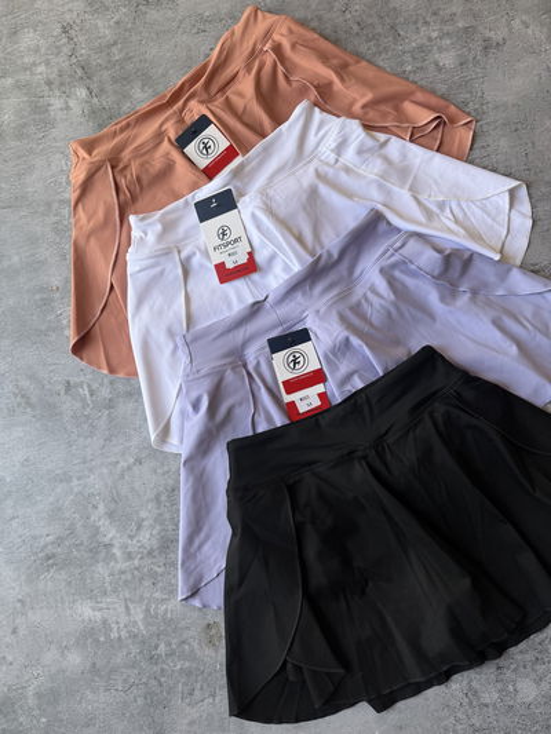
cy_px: 367
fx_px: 509
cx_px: 276
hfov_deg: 56.8
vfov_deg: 71.6
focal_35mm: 24
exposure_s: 1/121
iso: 64
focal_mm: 6.76
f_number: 1.78
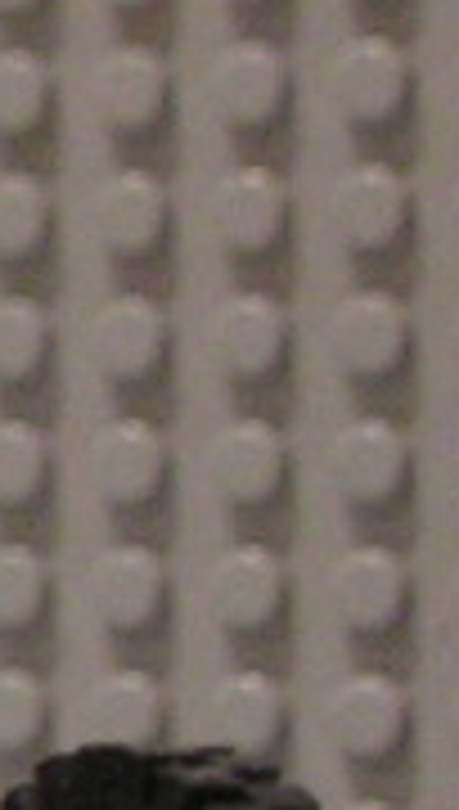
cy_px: 310
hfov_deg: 3.3
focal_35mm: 340
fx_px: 7316
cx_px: -1822
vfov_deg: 6.3
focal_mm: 6.8
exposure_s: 1/2
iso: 100
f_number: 2.9
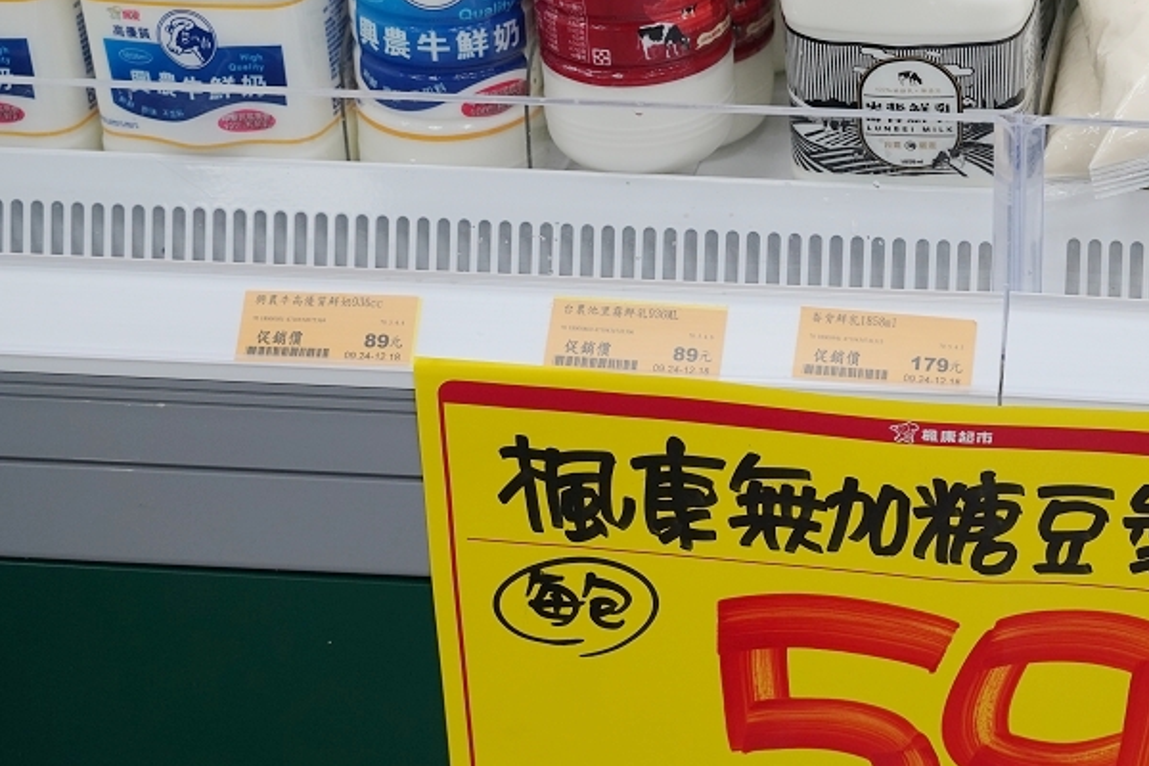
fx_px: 2489
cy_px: 274
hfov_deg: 25.2
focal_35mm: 78
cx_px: 1038
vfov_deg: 17.5
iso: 800
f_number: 4
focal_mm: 39
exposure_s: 1/160
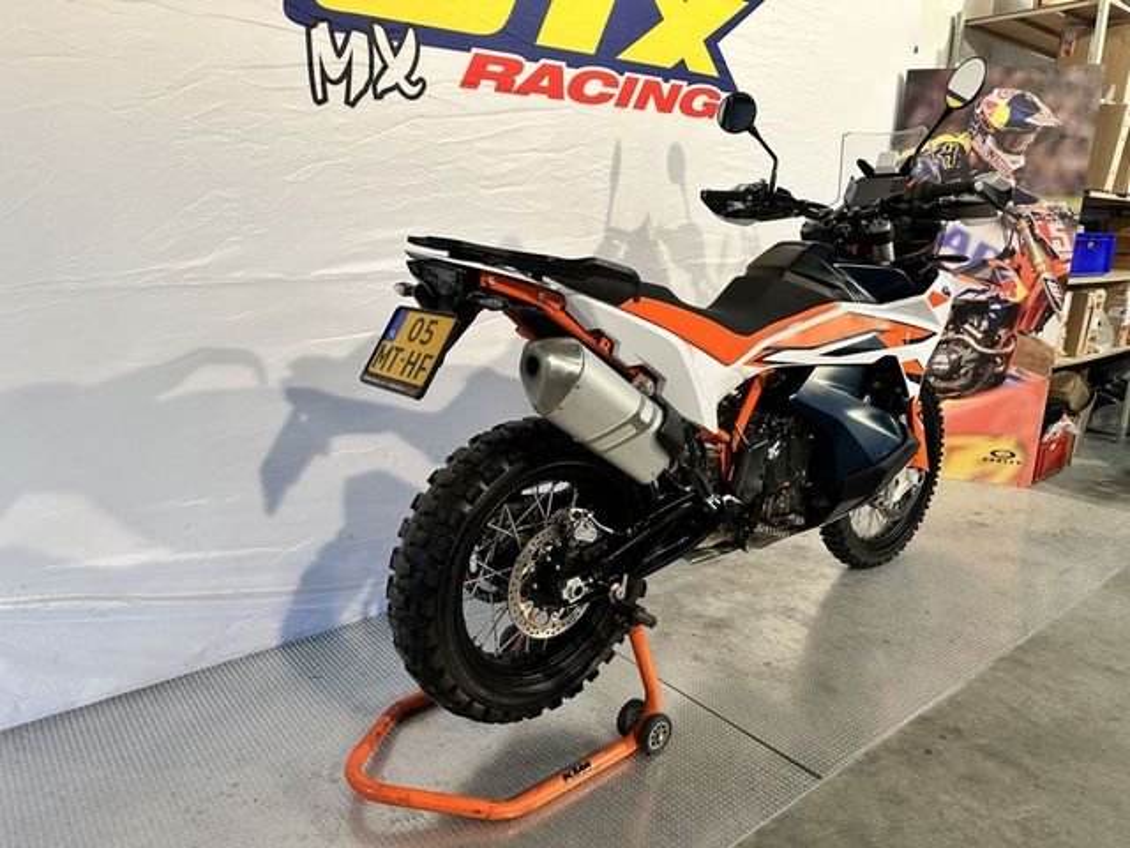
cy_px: 424
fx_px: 783
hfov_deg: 71.6
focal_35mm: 24
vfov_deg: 56.8
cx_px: 565
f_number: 1.78
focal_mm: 6.86
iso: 160
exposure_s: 1/50
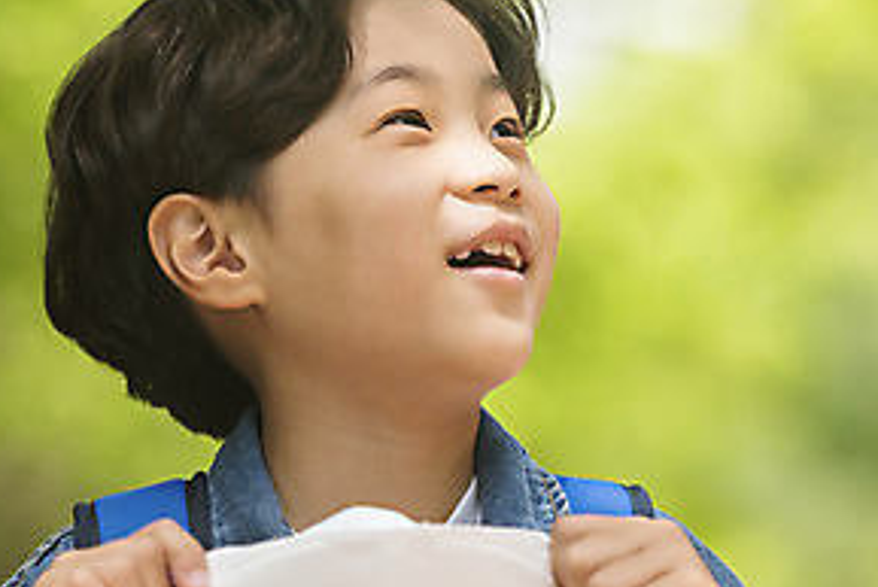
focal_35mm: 269
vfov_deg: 5.1
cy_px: 353
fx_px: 6564
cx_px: 624
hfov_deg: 7.6
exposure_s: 1/400
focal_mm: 130
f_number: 2.8
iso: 200
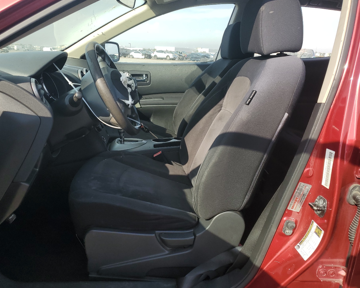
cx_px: 171
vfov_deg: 51.5
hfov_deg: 62.2
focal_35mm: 28
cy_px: 141
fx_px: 298
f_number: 1.5
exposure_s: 1/1000
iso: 50
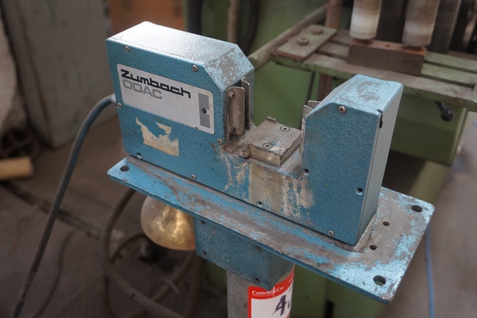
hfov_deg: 55.1
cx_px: 238
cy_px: 159
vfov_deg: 38.4
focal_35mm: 34
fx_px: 457
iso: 800
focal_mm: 23
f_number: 4
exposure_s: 1/160
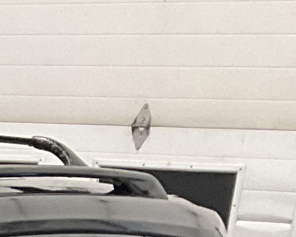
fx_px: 1655
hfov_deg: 8.5
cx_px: -602
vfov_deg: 7.2
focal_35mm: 189
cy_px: 728
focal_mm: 3
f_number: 1.8
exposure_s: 1/60
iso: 64
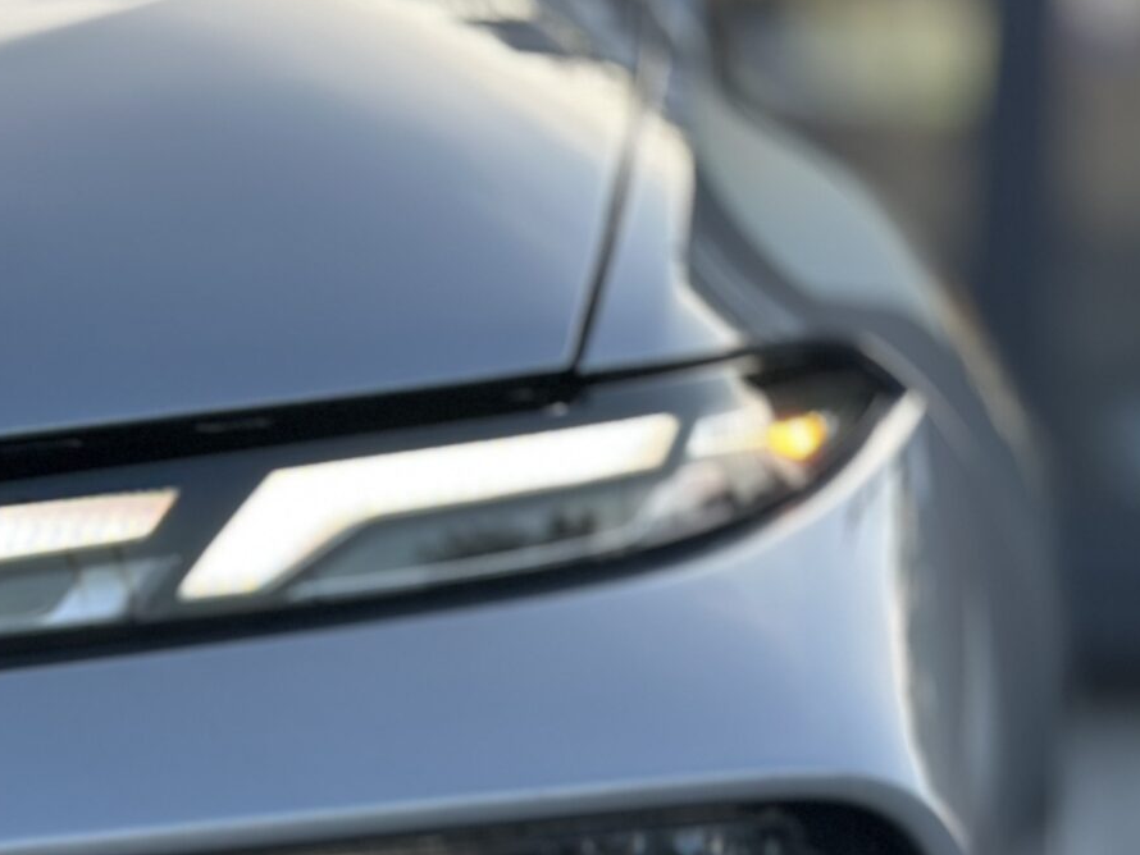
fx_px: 4546
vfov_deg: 10.6
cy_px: 979
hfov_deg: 14.0
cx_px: -137
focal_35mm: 138
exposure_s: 1/1030
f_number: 1.78
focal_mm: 6.86
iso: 80
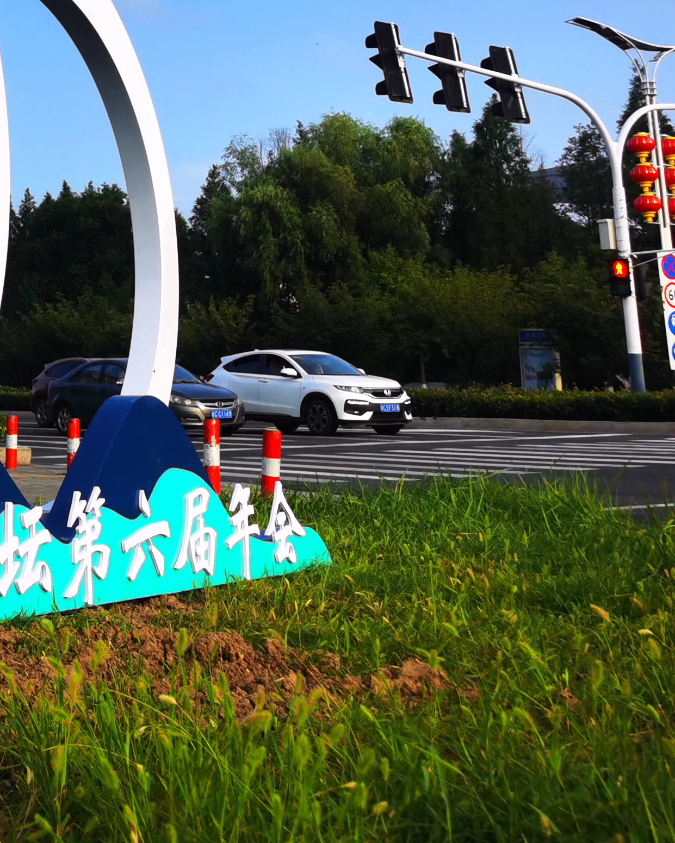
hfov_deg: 22.7
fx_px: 1548
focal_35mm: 62
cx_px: -132
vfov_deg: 29.5
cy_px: 121
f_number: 1.6
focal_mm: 5.56
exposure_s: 1/1639
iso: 50
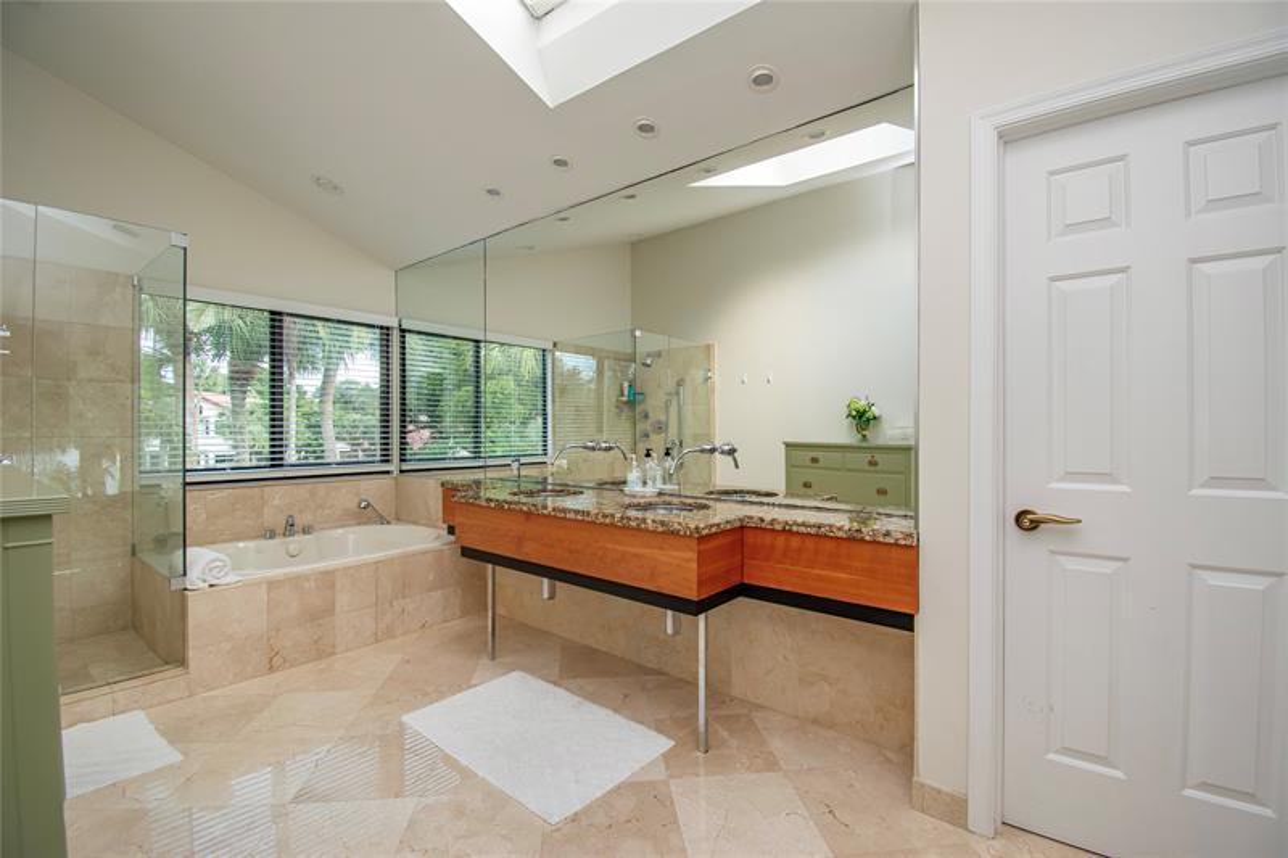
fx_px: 537
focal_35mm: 15
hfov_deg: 100.4
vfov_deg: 77.3
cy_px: 429
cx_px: 644
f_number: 5.6
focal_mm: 10
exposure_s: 1/125
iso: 640
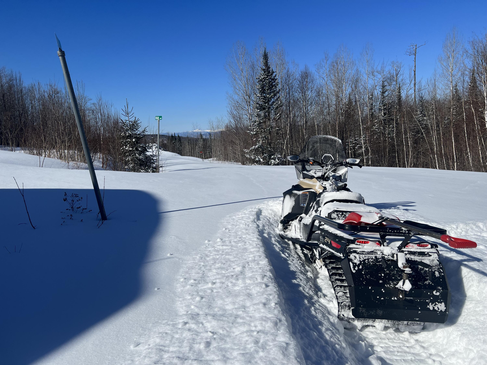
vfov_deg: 53.1
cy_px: 182
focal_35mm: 26
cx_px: 244
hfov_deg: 67.3
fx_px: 366
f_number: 1.5
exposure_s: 1/11364
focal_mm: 5.7
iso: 50
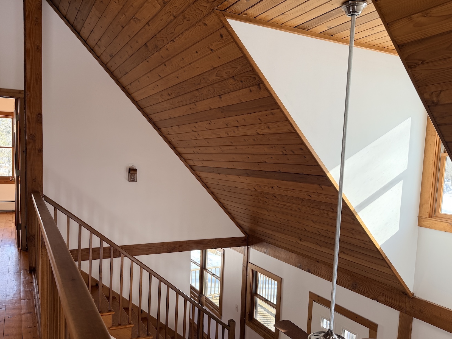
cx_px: 195
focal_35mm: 28
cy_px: 191
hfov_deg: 63.2
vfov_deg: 49.6
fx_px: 366
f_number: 1.78
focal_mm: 6.76
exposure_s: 1/188
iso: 80
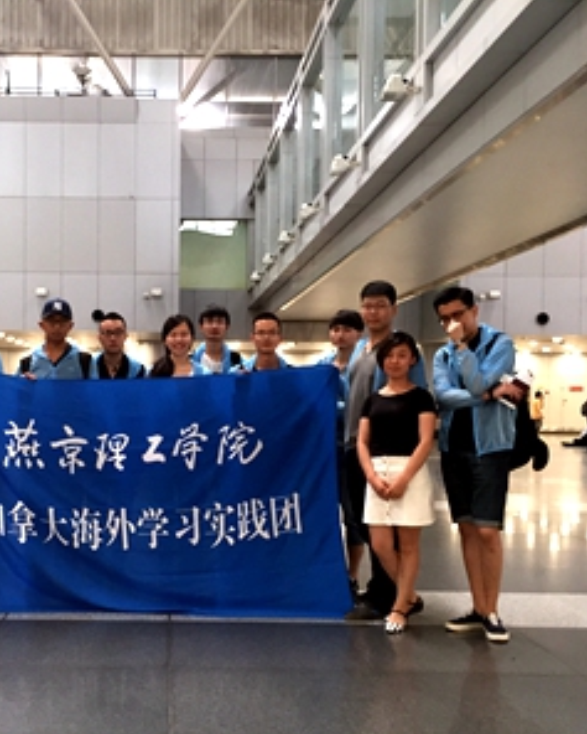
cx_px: 159
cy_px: 417
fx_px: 933
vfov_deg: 42.8
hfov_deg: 34.3
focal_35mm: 43
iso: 125
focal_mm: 4.15
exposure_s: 1/30
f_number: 2.2
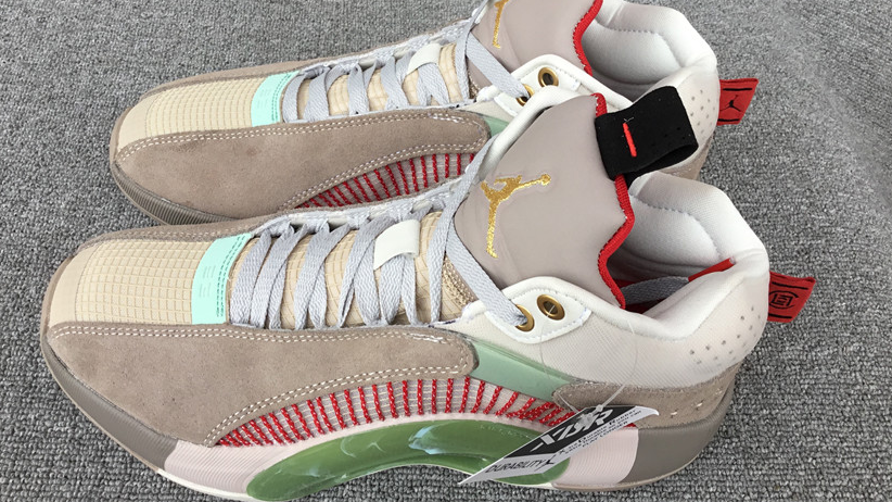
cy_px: 181
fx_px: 875
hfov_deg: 54.0
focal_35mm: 37
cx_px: 424
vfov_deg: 31.8
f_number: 2.4
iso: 25
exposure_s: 1/100
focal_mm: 3.3
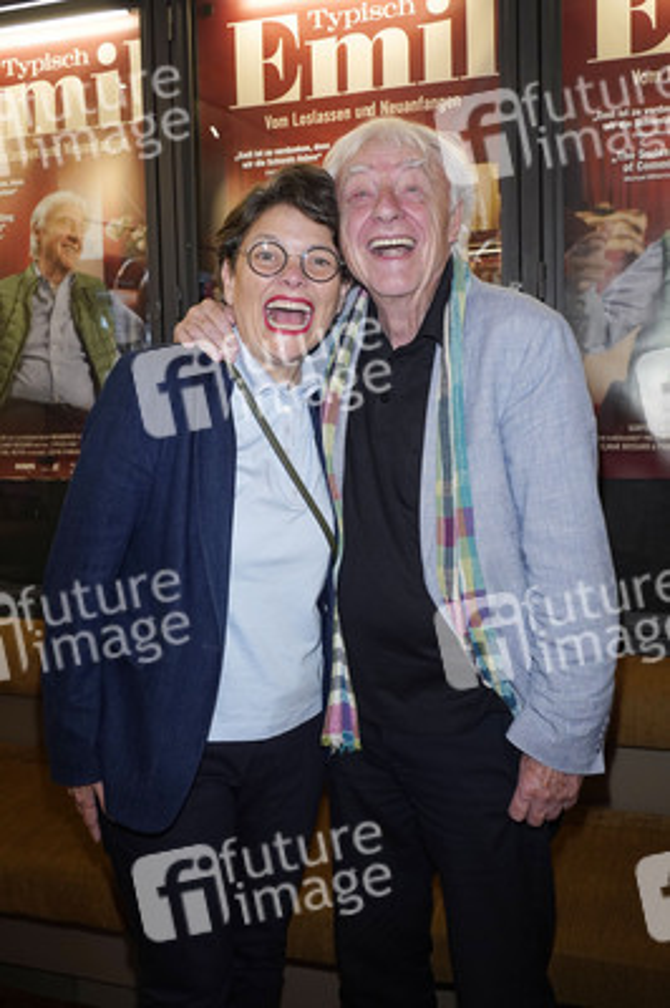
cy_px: 504
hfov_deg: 36.8
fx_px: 1007
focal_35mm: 36
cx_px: 335
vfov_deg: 53.2
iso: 2000
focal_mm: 36
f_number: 5.6
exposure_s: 1/100
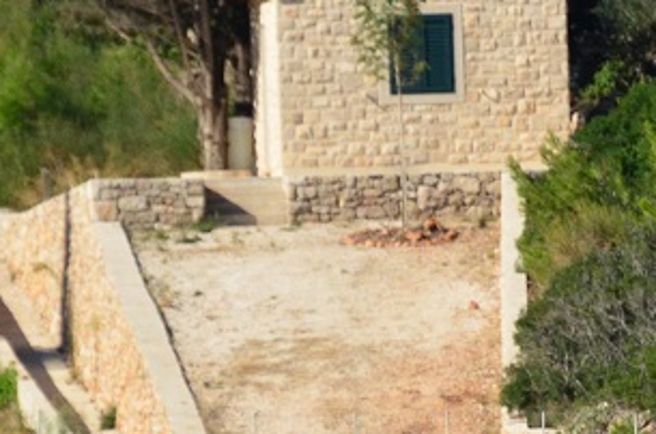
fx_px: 26840
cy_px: 488
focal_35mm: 1476
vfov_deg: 0.9
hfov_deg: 1.4
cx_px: 630
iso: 1400
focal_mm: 300
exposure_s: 1/8000
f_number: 5.6
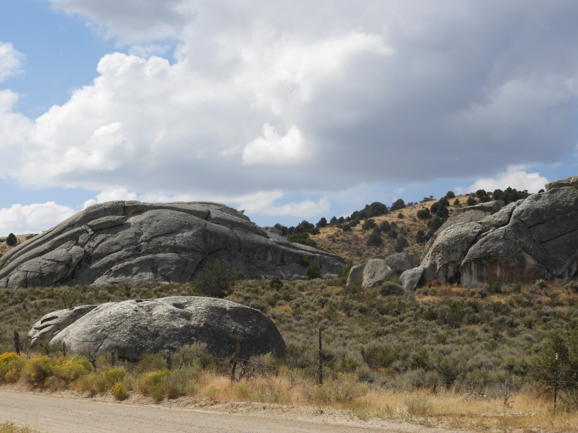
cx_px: 289
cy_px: 216
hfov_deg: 20.7
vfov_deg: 15.6
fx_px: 1586
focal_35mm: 95
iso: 100
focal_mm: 17
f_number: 4.8
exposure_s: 1/1250
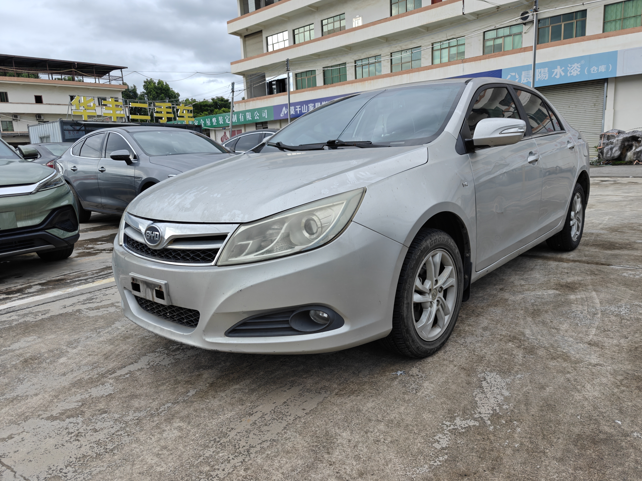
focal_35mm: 24
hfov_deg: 71.6
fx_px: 445
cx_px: 332
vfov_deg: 56.8
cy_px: 246
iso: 250
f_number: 1.6
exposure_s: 1/160
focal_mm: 6.06
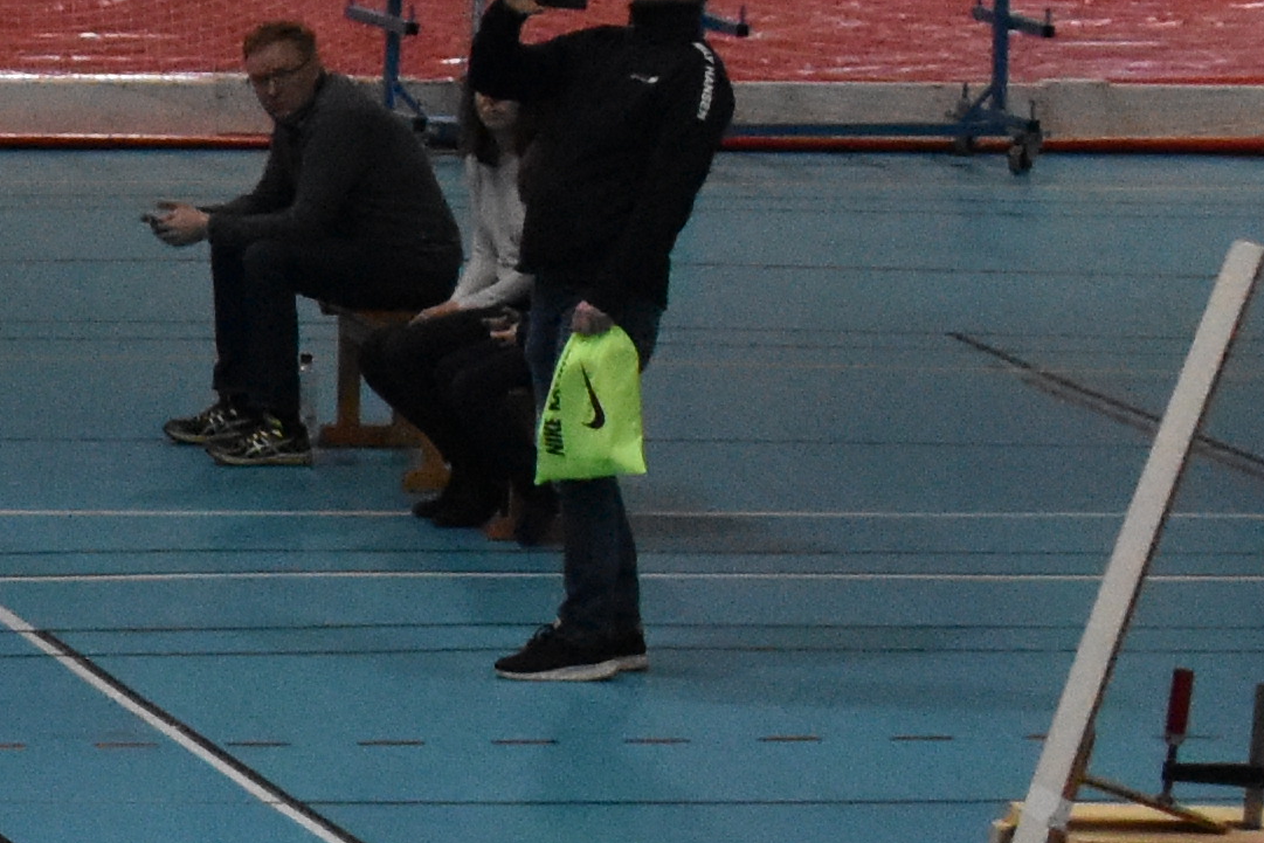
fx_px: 16074
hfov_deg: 4.4
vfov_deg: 3.0
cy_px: 670
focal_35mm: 458
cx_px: -2217
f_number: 5.6
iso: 3200
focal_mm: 55
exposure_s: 1/500
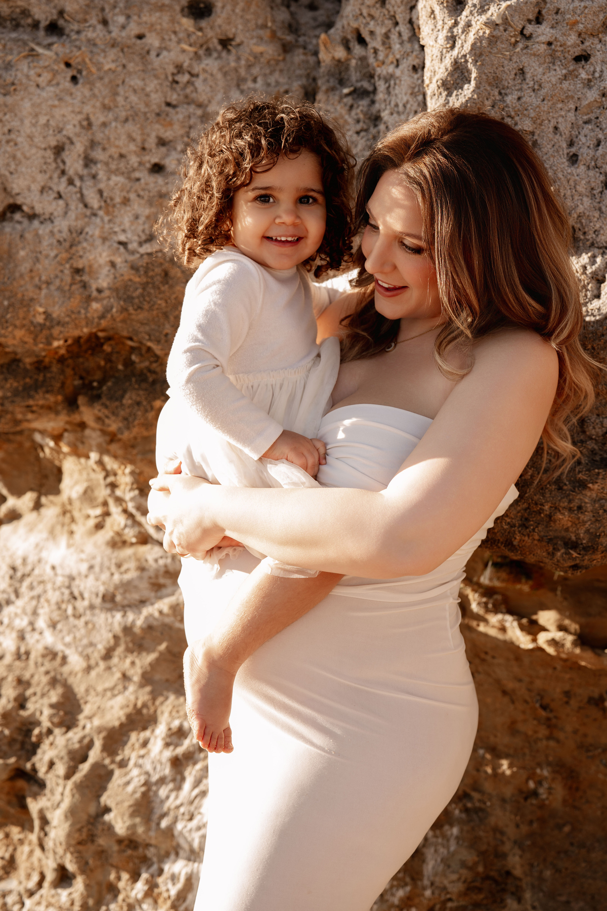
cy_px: 456
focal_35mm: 50
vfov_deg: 39.6
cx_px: 304
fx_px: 1264
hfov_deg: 27.0
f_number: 4
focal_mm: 50
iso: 80
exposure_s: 1/200
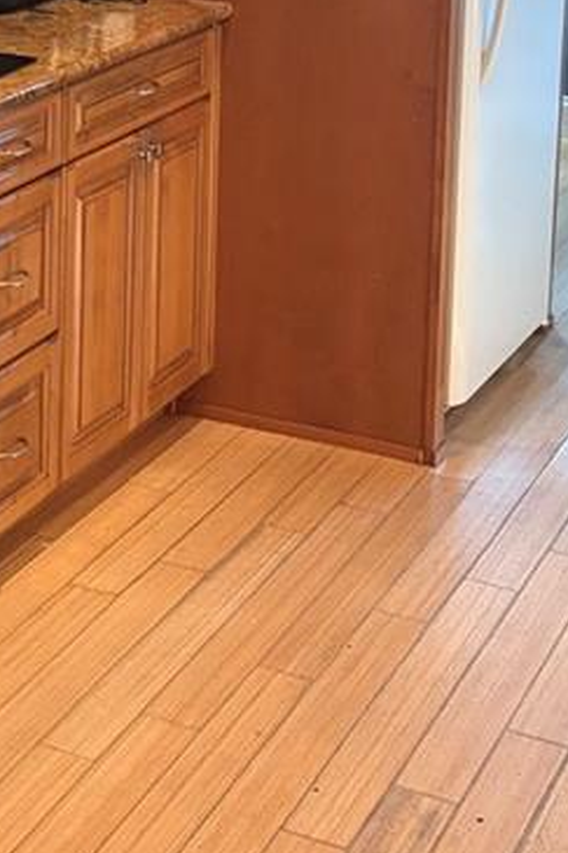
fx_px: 2108
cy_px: -84
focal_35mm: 89
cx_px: -241
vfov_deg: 21.7
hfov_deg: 14.5
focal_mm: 5.96
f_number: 1.6
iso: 500
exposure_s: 1/60
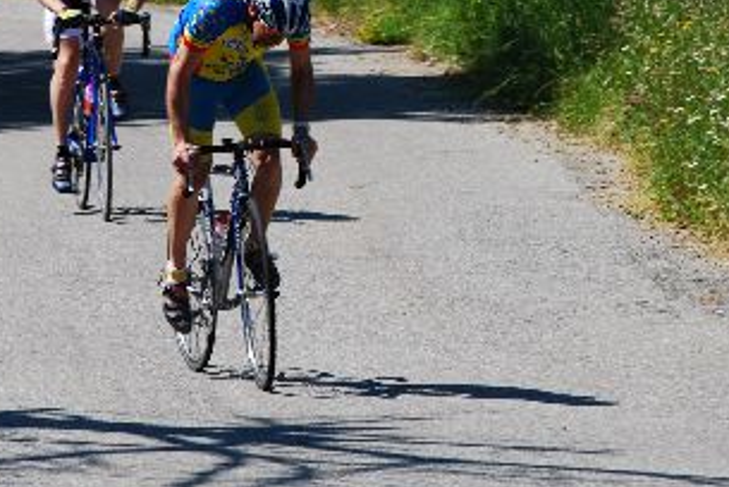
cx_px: 234
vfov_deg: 3.1
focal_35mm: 442
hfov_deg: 4.7
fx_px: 8959
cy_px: 159
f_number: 10
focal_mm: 200
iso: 100
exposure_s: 1/125
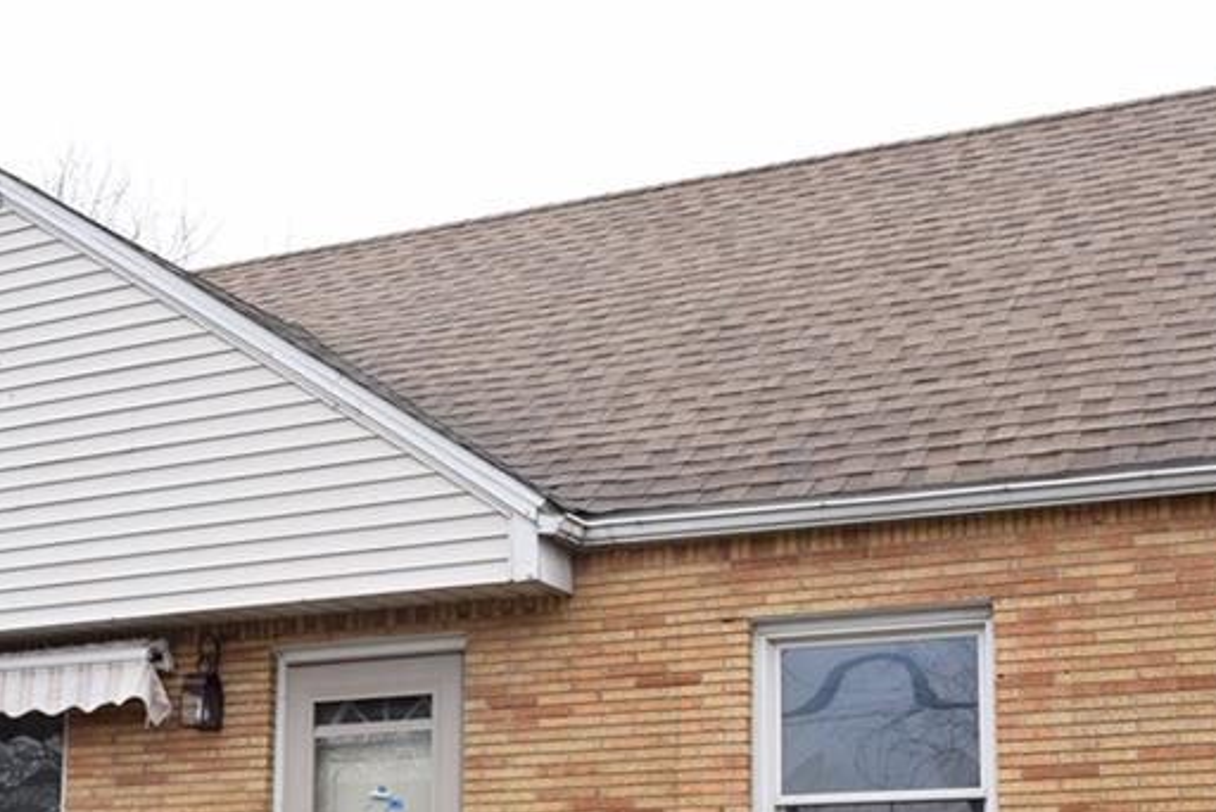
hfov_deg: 31.8
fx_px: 2129
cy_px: 723
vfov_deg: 21.2
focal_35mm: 63
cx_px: 492
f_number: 4.5
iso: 400
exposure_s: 1/80
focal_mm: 21
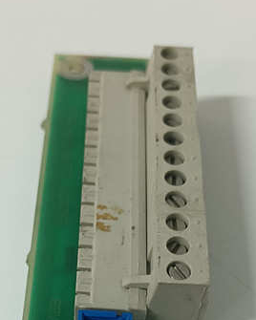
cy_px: 339
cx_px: 111
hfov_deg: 24.2
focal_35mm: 63
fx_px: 597
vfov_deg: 27.8
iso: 860
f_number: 1.9
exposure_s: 1/50
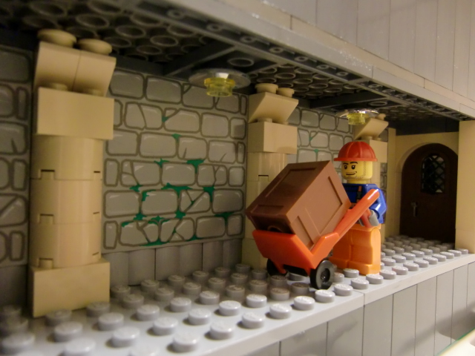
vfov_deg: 56.8
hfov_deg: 71.6
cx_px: 238
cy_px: 178
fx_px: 329
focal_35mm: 24
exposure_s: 1/8
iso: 400
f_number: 3.2
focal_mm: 4.3
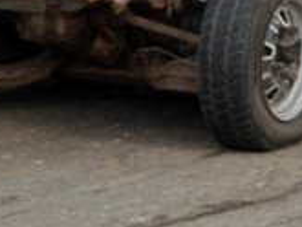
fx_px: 3798
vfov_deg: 3.4
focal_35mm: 435
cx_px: 207
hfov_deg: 4.6
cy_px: -143
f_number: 5.6
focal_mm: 78
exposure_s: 1/500
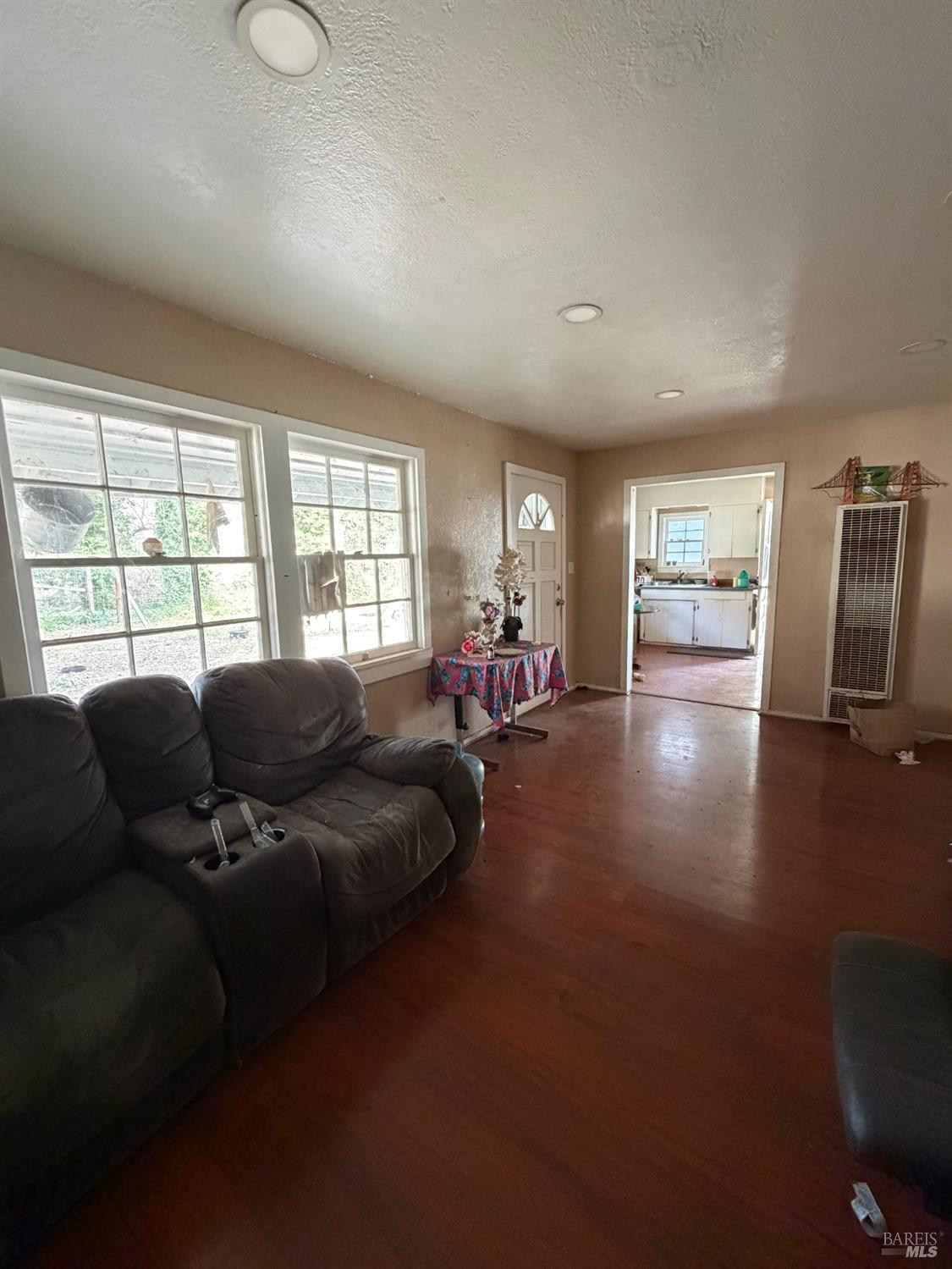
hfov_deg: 85.7
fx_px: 513
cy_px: 634
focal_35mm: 14
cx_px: 476
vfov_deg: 102.0
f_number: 2.2
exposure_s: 1/60
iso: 1000
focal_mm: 2.22
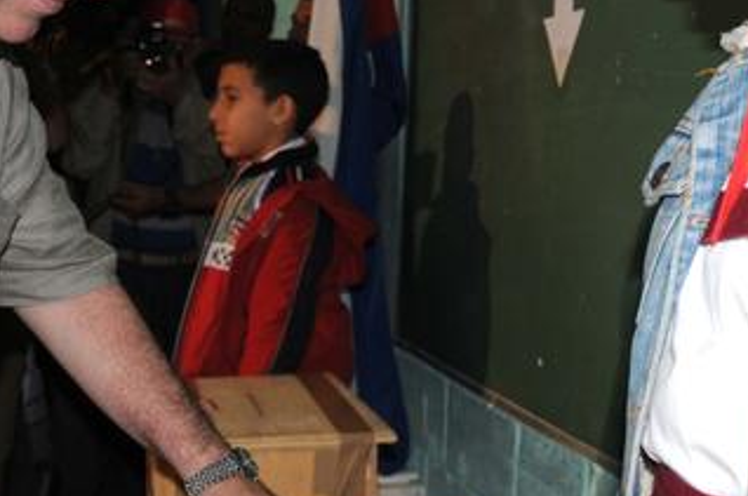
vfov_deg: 26.2
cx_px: 419
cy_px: 161
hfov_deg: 38.9
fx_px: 1058
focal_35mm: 51
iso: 400
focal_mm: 18
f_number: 3.5
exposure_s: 1/160
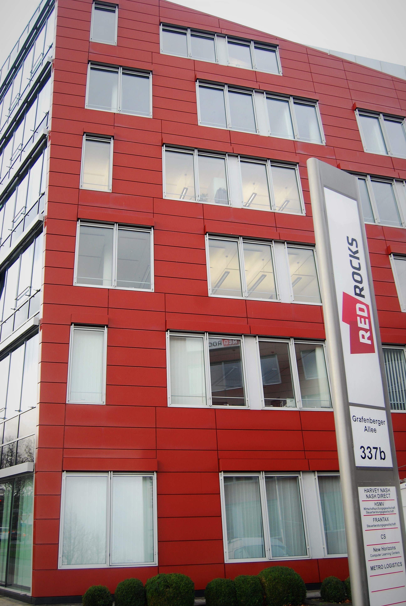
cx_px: 203
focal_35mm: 33
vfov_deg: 57.2
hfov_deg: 40.1
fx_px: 557
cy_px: 303
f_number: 4.5
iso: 200
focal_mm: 22
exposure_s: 1/80
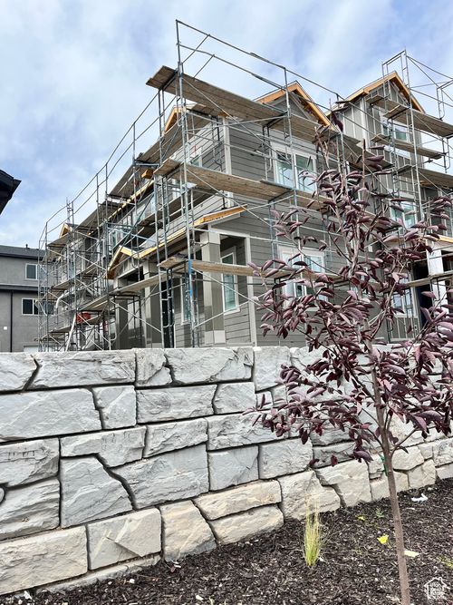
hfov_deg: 53.0
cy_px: 302
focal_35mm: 26
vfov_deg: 67.3
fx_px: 454
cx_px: 226
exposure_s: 1/3049
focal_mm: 5.1
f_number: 1.6
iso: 50
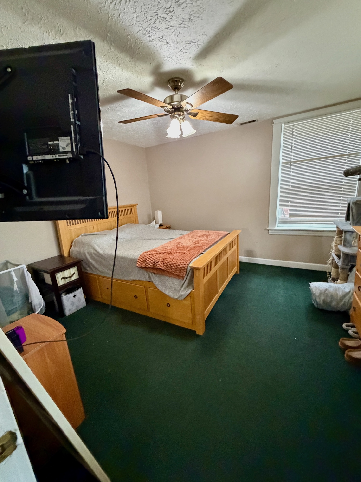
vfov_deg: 102.1
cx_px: 180
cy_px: 241
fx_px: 195
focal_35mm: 14
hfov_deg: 85.7
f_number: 2.2
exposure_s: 1/60
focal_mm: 2.22
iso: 1000
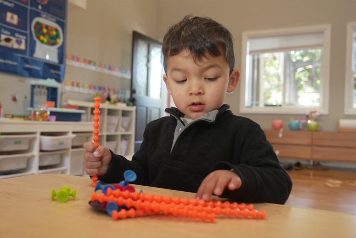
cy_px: 119
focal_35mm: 34
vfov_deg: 38.9
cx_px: 178
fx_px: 336
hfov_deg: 55.8
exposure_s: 1/50
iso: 2000
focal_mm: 34
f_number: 5
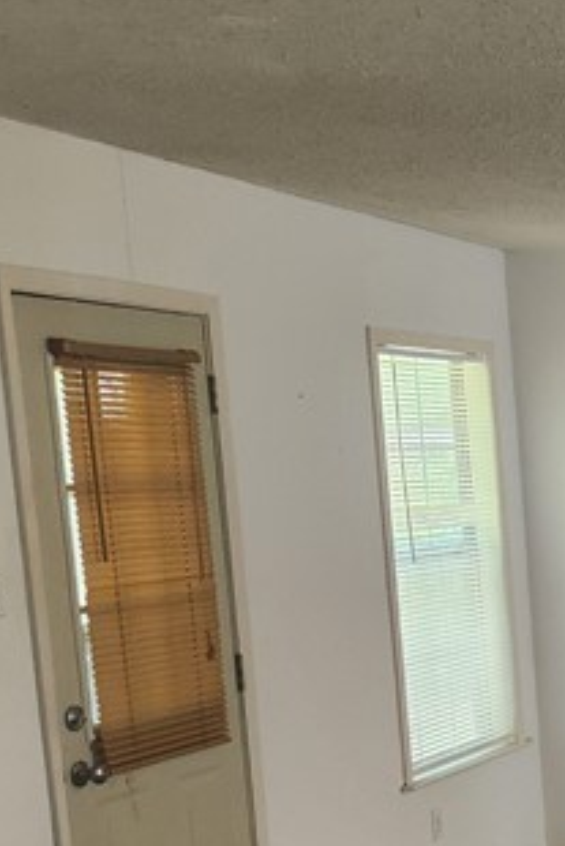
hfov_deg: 13.4
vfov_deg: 25.1
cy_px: 723
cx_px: 1299
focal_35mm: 79
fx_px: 1858
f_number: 1.8
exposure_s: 1/120
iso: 125
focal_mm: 5.4
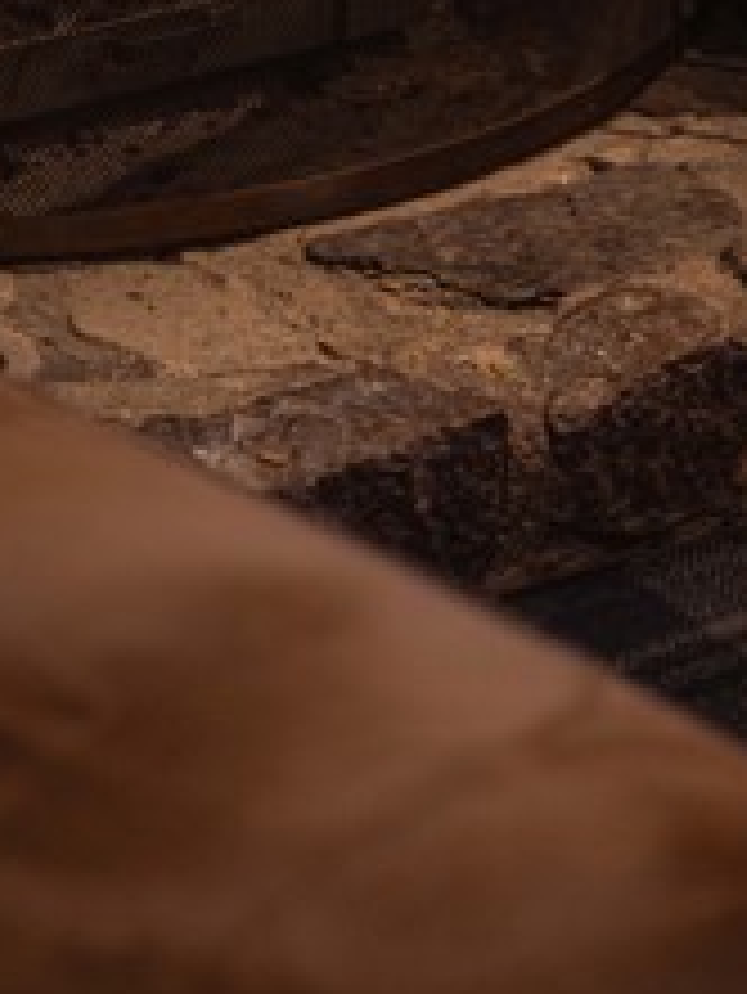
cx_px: 272
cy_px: -445
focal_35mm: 164
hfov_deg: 9.1
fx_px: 4701
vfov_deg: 11.6
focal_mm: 57.9
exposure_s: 1/50
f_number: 2.8
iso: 1250
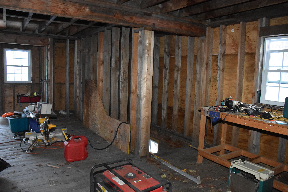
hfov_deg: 67.4
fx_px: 216
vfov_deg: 47.9
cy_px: 96
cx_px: 144
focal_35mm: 27
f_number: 4
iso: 6400
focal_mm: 18
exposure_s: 1/60
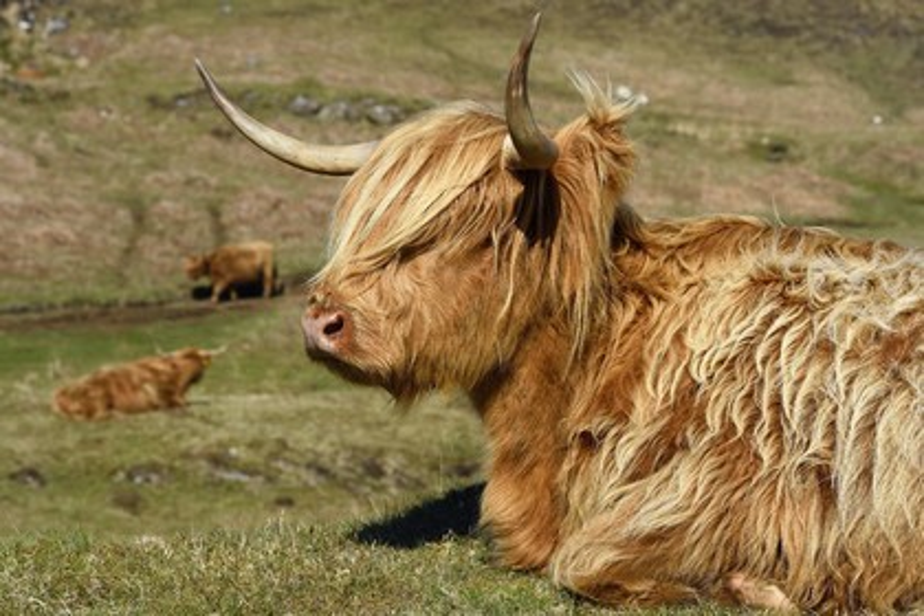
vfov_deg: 13.7
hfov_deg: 20.4
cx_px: 462
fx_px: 2566
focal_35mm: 100
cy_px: 308
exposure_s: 1/400
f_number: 9
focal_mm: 100
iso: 200
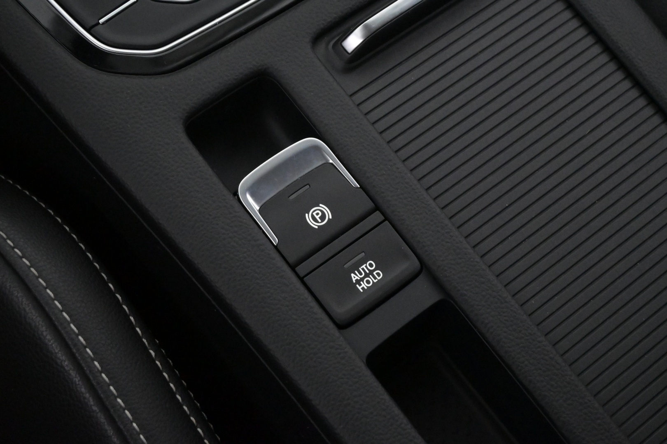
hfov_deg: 29.9
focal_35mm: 68
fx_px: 1251
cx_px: 334
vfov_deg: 20.2
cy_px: 222
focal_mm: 45
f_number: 6
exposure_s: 1/80
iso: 8000
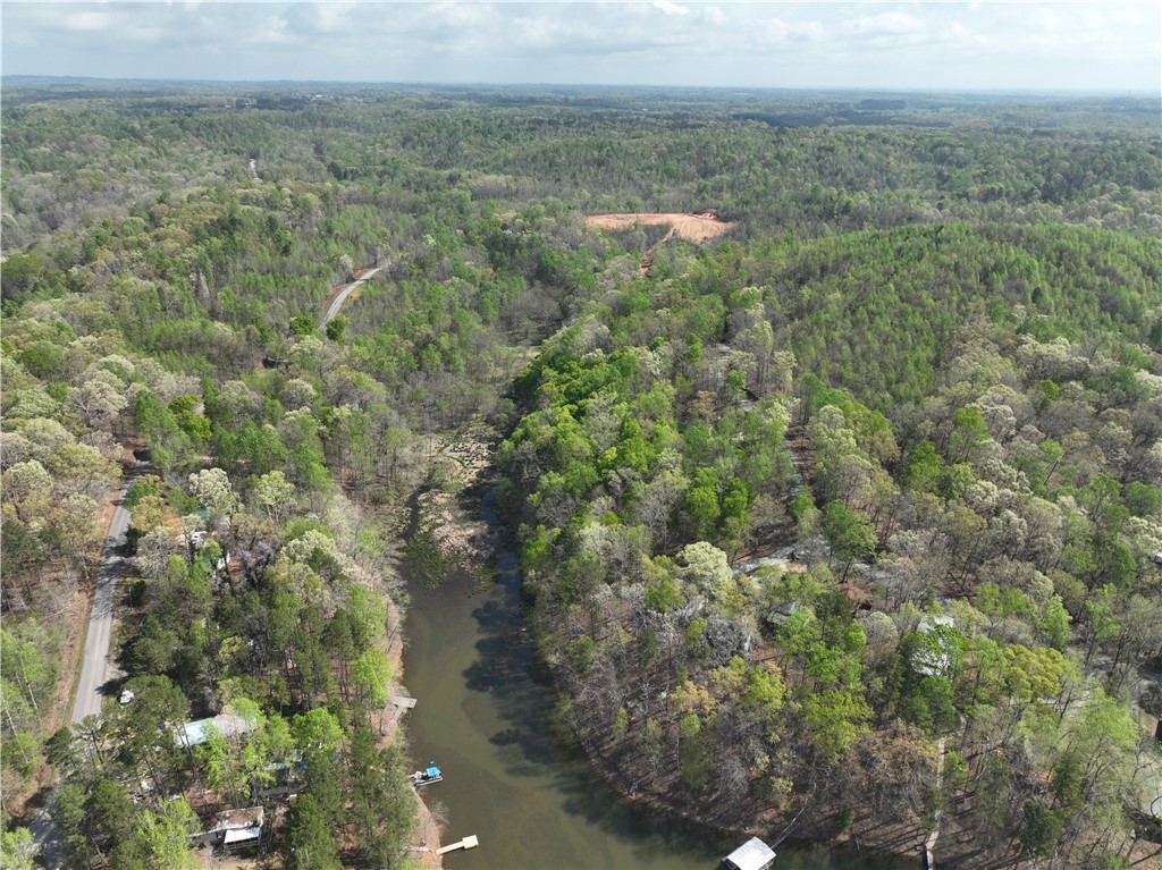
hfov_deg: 71.6
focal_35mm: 24
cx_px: 581
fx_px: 805
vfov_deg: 56.8
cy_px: 435
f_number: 2.8
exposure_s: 1/240
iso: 110
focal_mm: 12.29
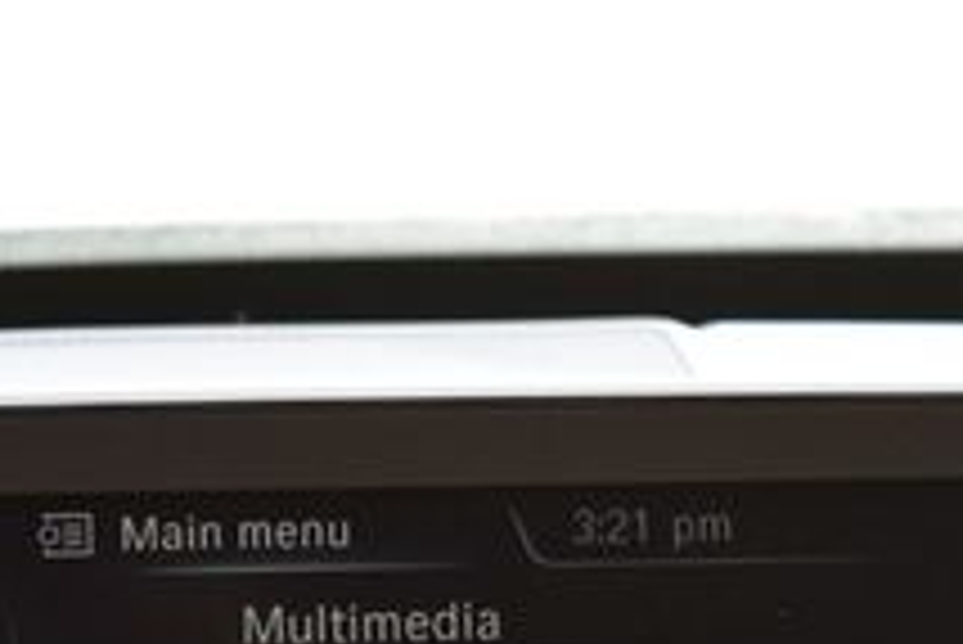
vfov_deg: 6.6
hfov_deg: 10.0
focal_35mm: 206
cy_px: 802
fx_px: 5514
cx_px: 562
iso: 400
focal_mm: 46
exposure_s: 1/40
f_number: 7.1
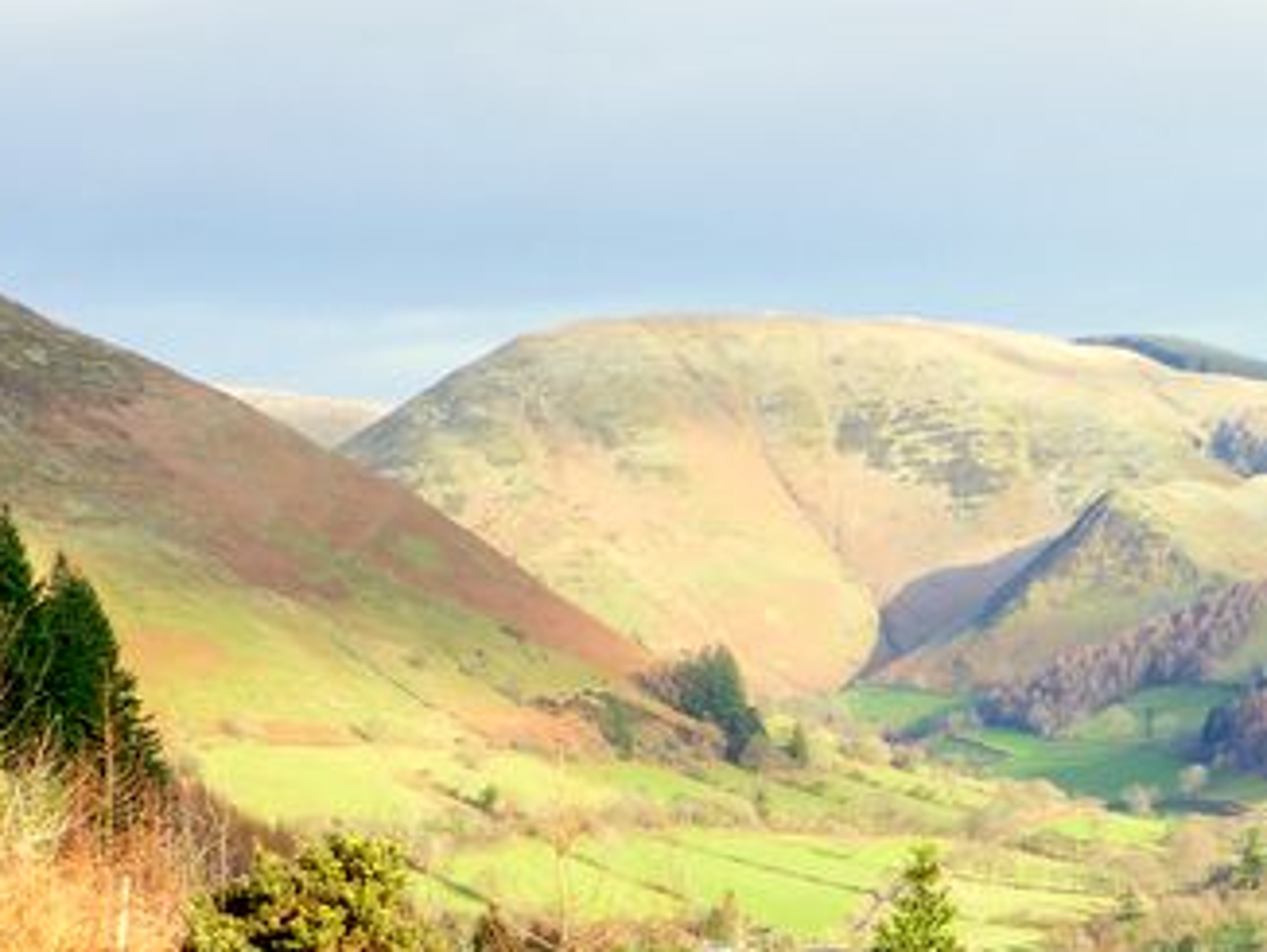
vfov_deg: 11.7
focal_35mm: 125
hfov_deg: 15.4
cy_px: 1067
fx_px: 4579
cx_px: 1387
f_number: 4.4
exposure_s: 1/160
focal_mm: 9
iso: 100
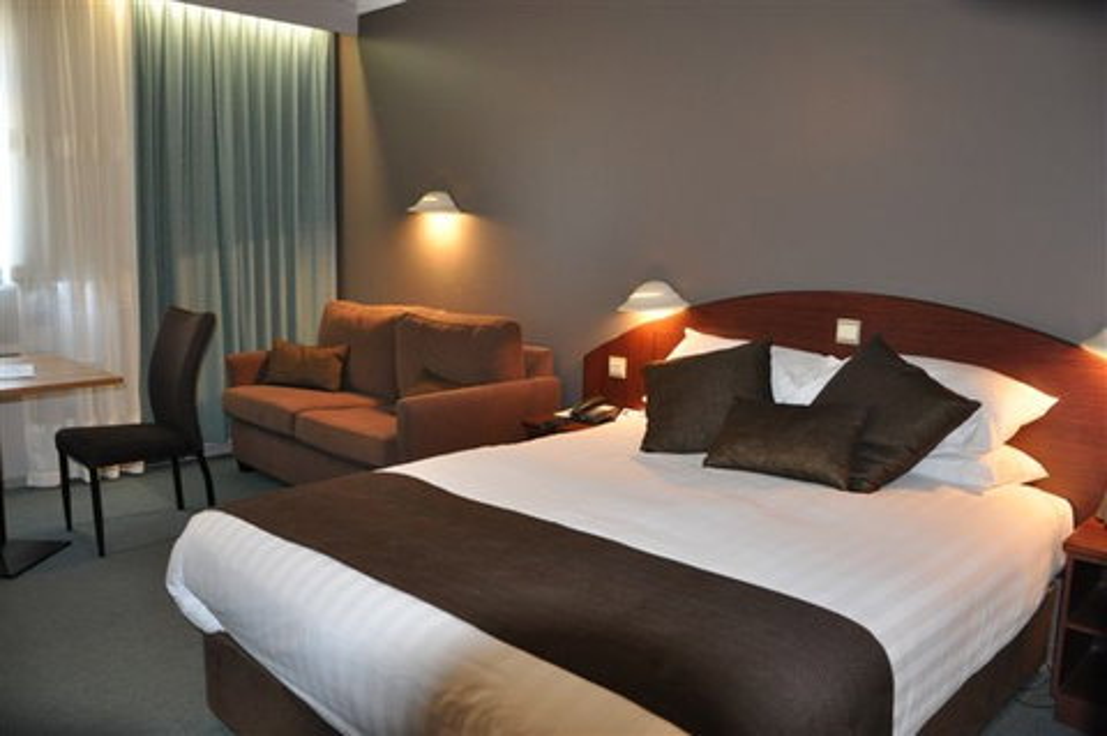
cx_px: 554
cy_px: 368
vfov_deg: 47.8
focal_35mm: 27
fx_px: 829
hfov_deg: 67.4
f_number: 3.5
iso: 800
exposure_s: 1/60
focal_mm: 18
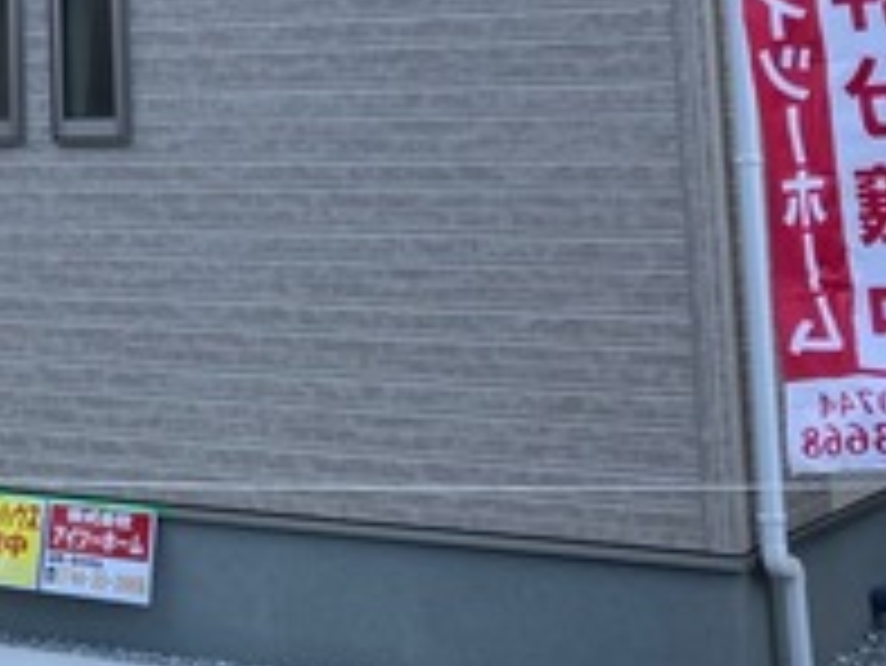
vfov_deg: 15.5
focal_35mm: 91
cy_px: -180
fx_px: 2331
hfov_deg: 20.5
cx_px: -85
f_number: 1.8
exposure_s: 1/578
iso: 32
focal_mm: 3.99
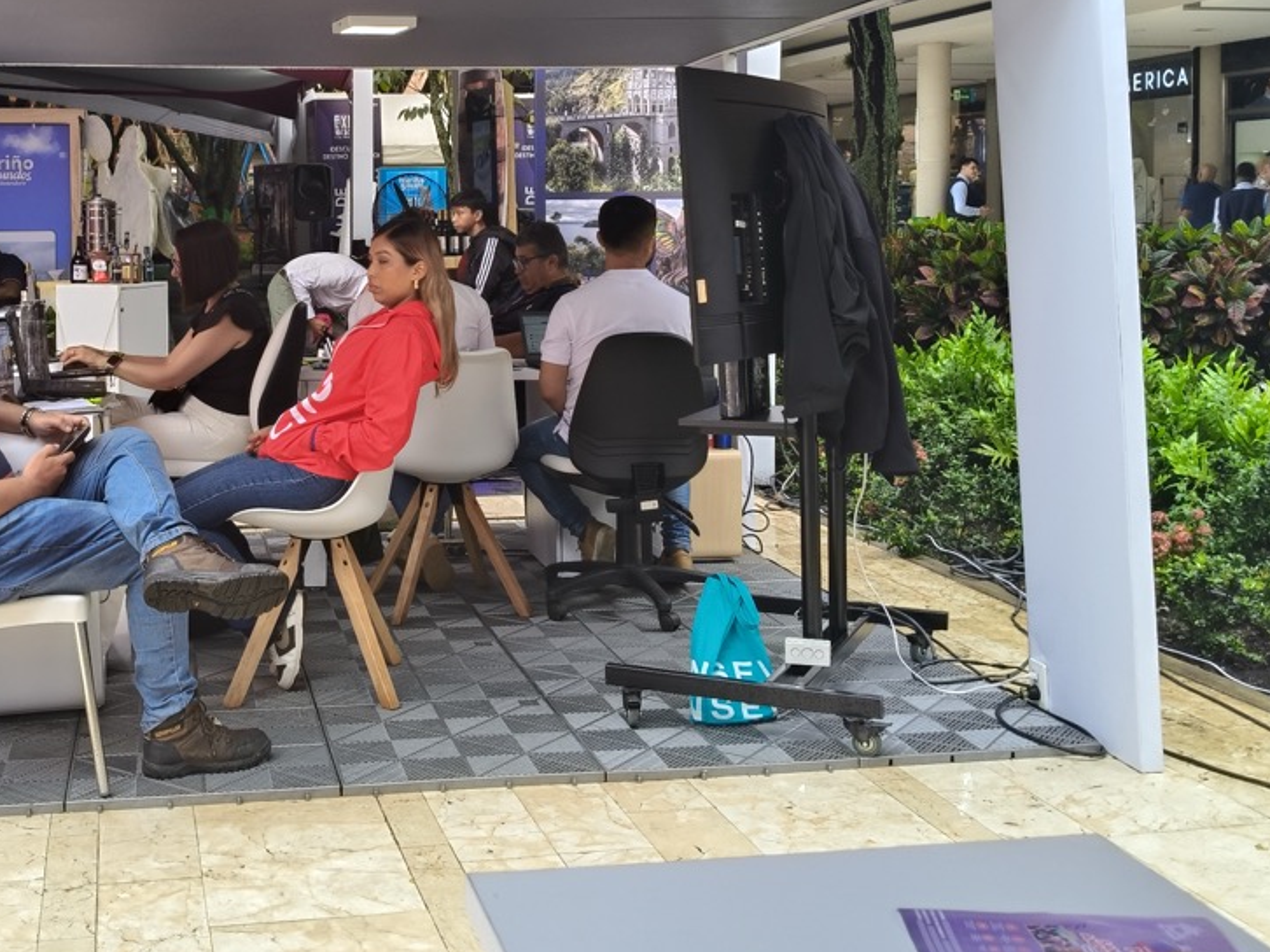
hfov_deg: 42.9
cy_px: 245
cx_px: 367
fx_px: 1577
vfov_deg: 33.0
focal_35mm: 43
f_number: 1.8
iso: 80
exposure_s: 1/460
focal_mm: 4.84
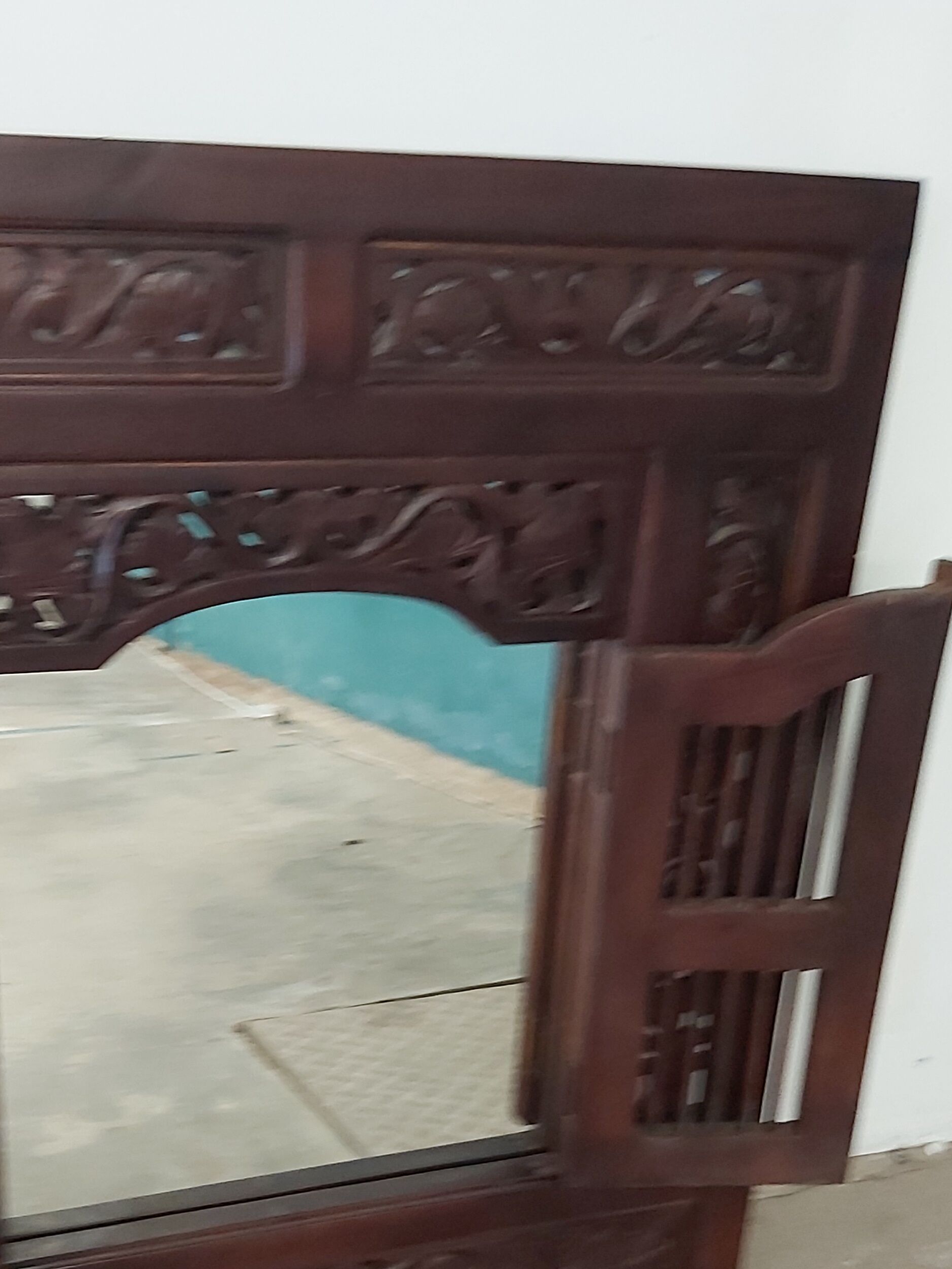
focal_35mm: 42
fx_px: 1540
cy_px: 879
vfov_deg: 43.9
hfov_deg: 34.0
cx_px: 305
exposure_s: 1/30
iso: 320
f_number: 1.7
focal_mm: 3.92
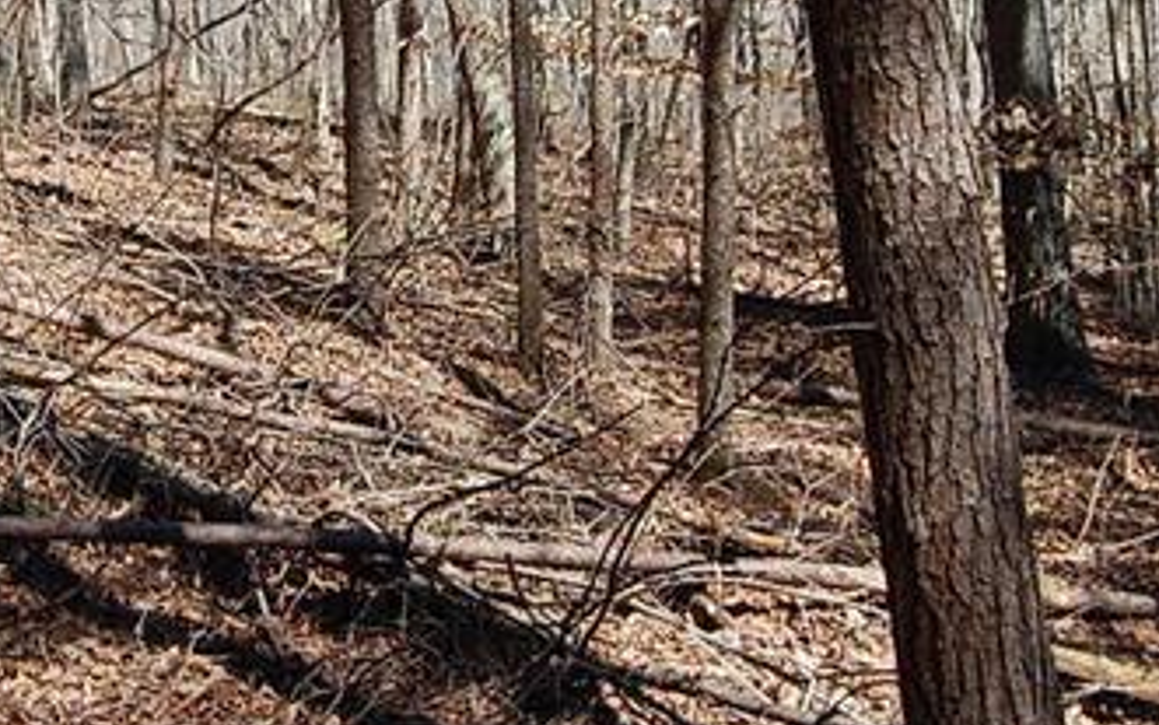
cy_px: -70
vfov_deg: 15.1
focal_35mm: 84
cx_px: 130
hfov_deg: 23.9
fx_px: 2669
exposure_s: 1/200
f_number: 7.1
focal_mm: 19
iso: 200
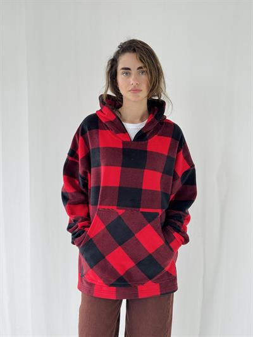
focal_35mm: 48
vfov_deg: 39.6
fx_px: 468
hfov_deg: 30.3
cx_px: 126
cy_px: 168
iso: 50
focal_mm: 6.76
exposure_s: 1/175
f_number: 1.78
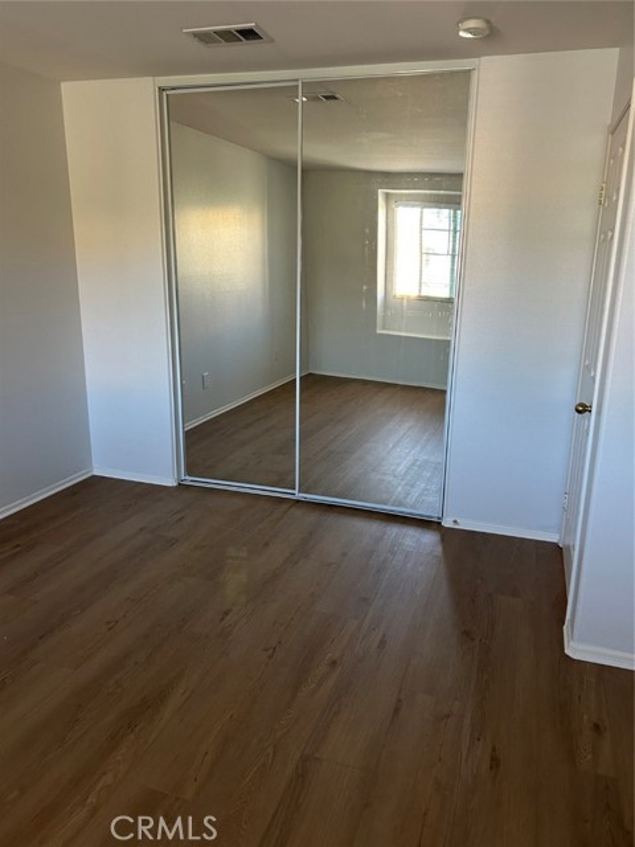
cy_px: 424
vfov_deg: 67.3
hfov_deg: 53.1
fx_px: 636
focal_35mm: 26
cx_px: 318
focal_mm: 5.7
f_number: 1.5
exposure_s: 1/60
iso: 250
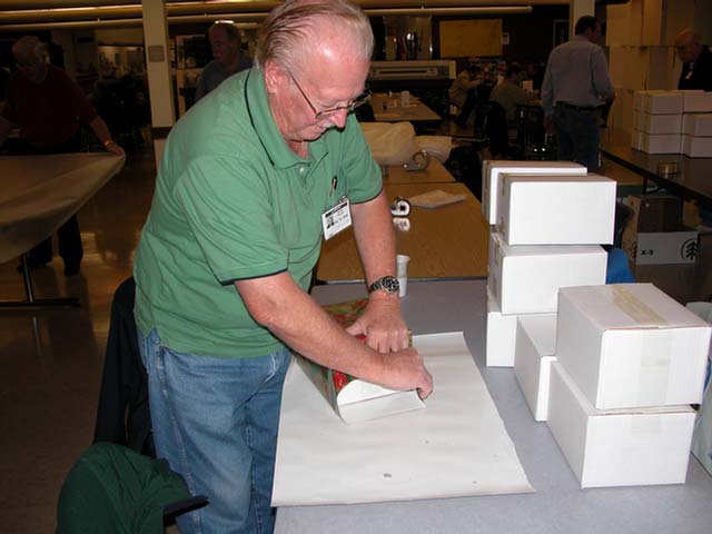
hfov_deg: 54.0
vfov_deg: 41.8
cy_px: 267
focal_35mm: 34
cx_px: 356
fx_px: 699
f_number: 2.8
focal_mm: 8.9
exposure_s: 1/60
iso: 100
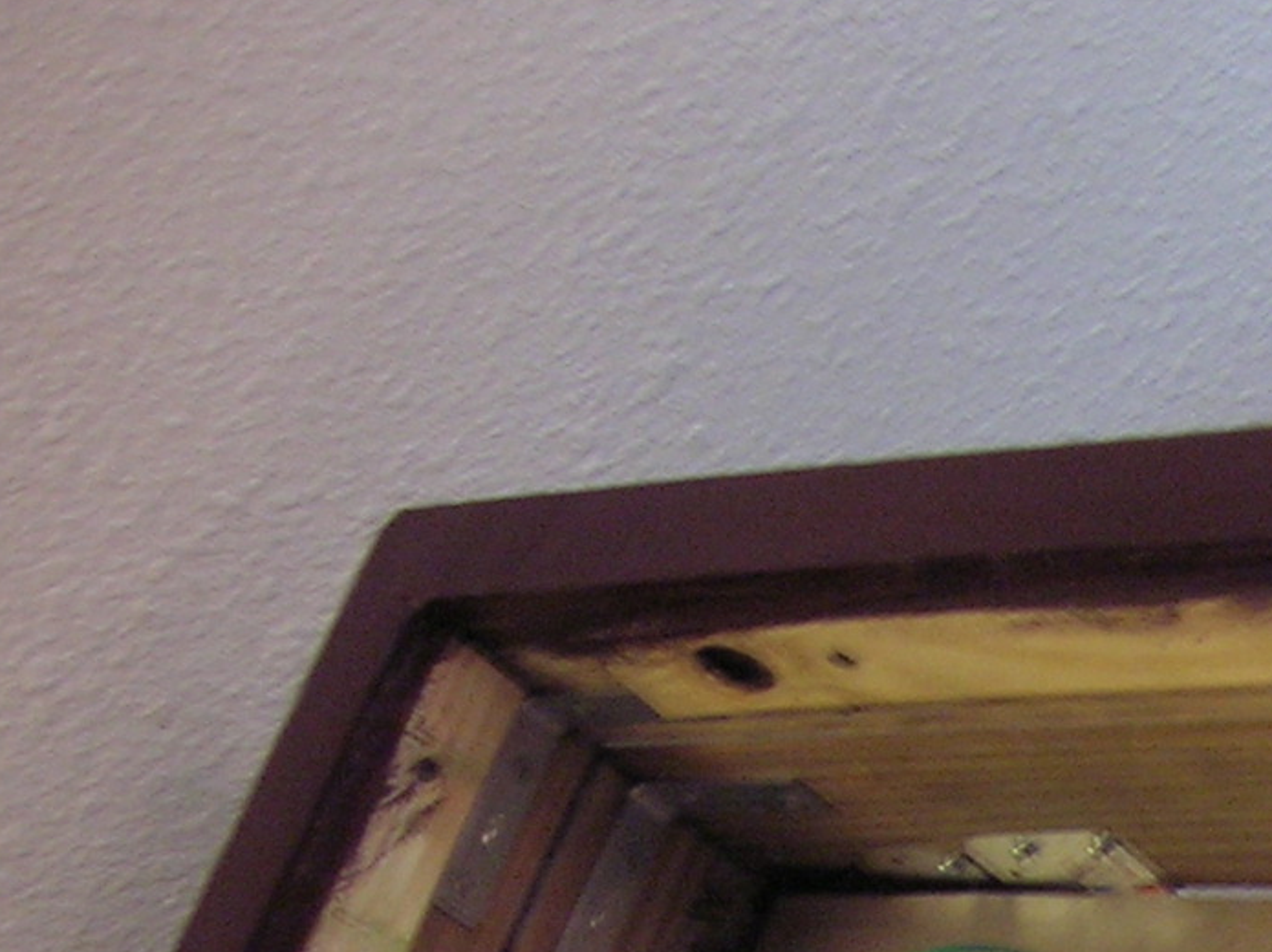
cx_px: 1927
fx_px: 4112
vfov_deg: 12.4
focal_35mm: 112
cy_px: 1512
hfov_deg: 16.1
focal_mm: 5.7
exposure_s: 1/4.3
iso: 93
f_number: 2.9
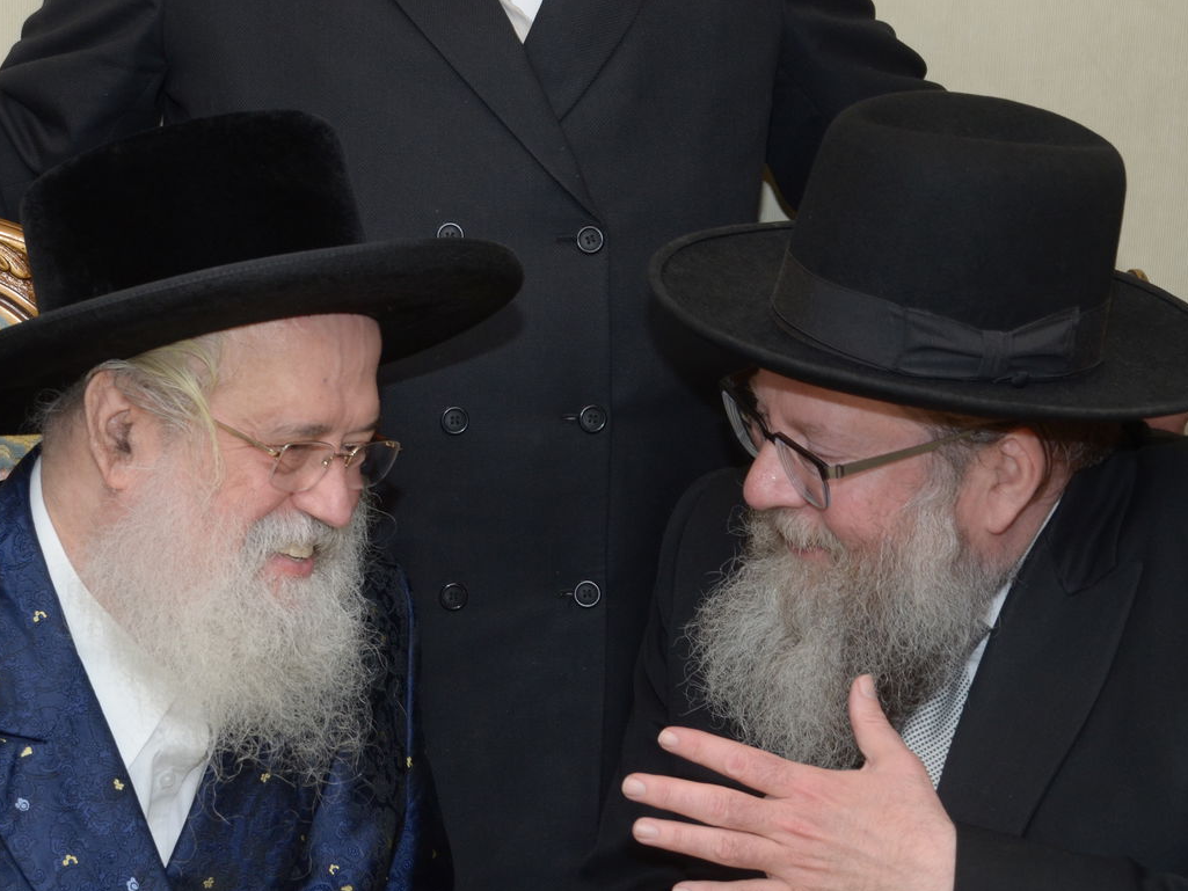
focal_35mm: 114
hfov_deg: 17.3
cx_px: 483
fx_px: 3913
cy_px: 469
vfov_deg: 13.0
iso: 400
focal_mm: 58
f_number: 8
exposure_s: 1/60
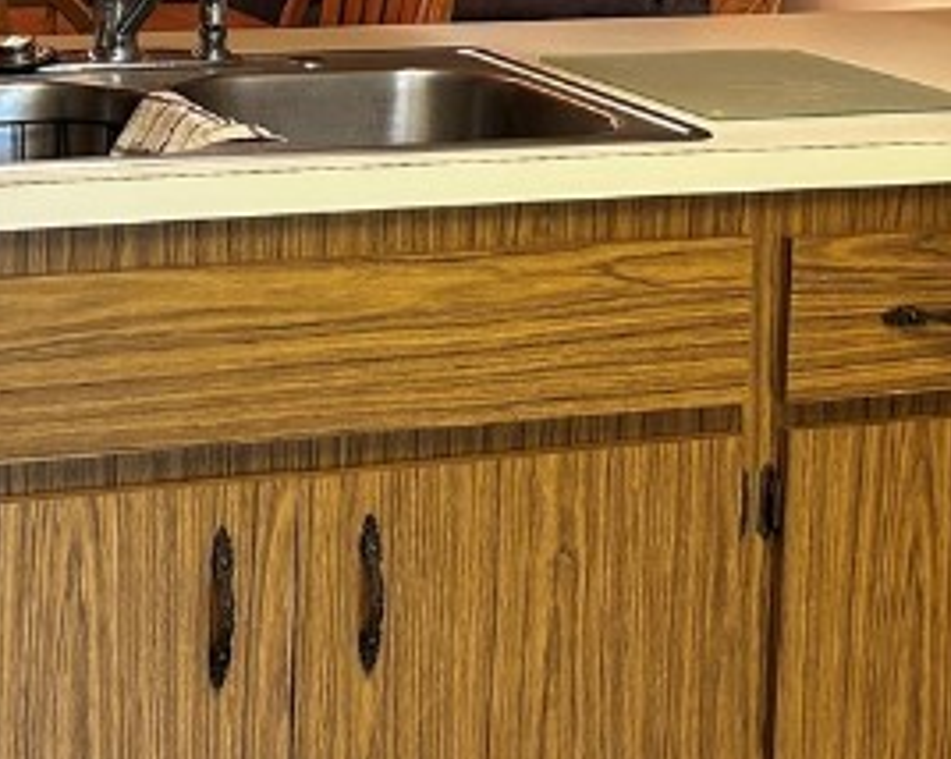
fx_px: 2728
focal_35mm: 97
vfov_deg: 15.5
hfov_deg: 19.8
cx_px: 387
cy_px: -18
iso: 100
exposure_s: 1/120
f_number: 1.5
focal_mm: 5.7
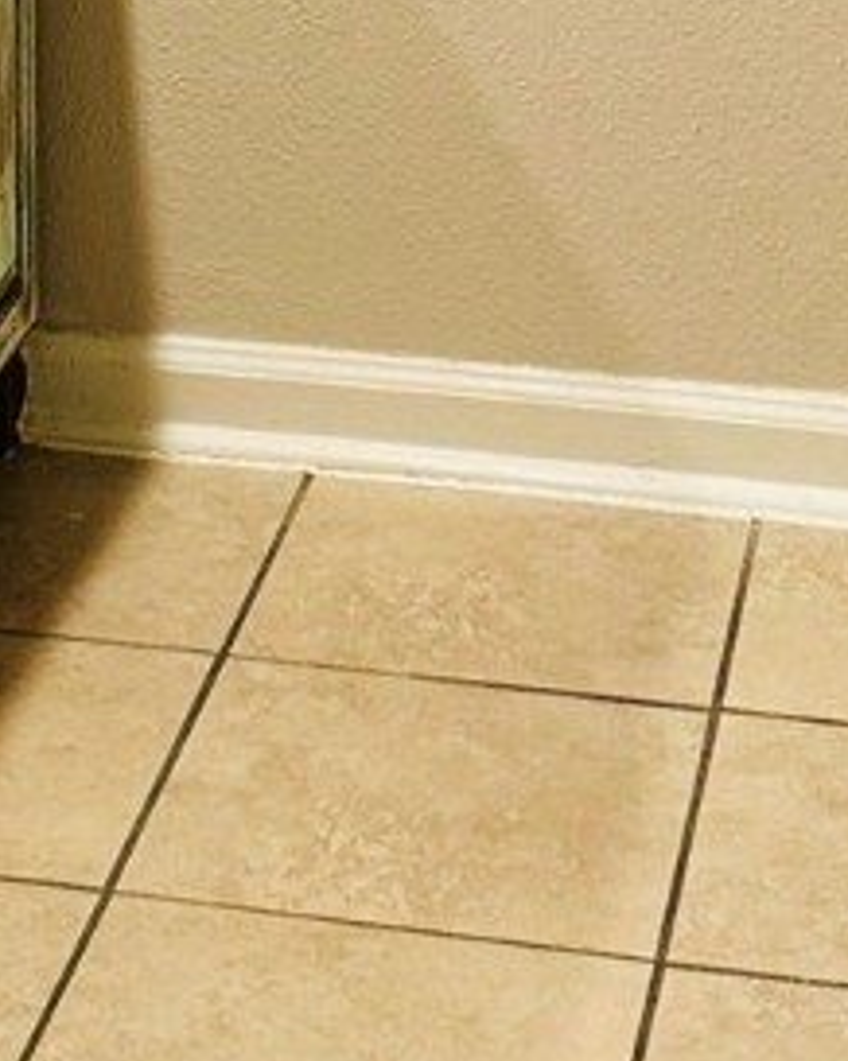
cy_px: -770
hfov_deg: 11.6
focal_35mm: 132
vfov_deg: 13.3
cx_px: 58
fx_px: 4146
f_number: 1.78
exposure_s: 1/60
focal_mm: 6.86
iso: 125
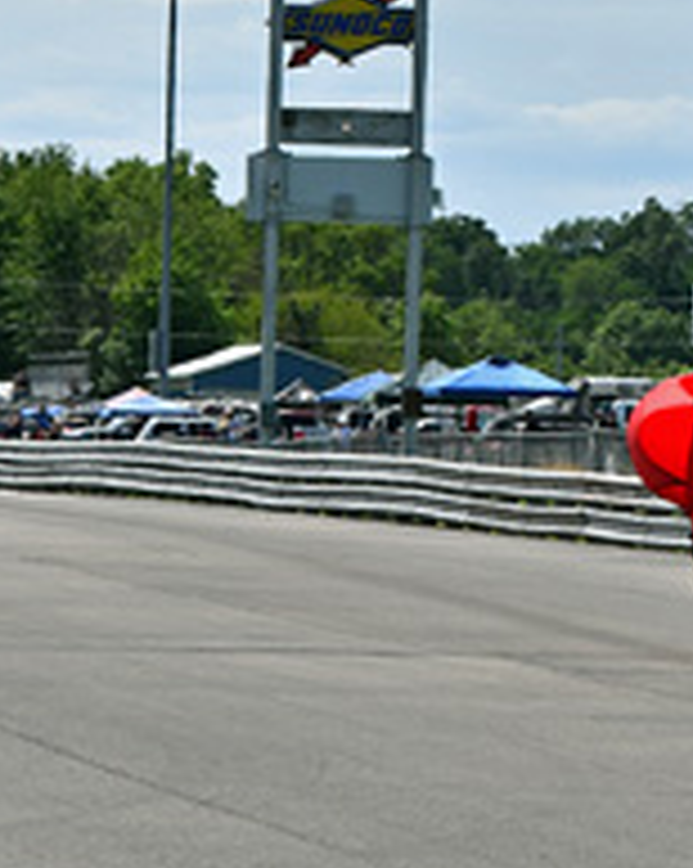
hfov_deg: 6.0
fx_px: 6574
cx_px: 639
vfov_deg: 7.6
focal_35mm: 256
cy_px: 351
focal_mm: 70
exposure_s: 1/1250
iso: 160
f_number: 5.6
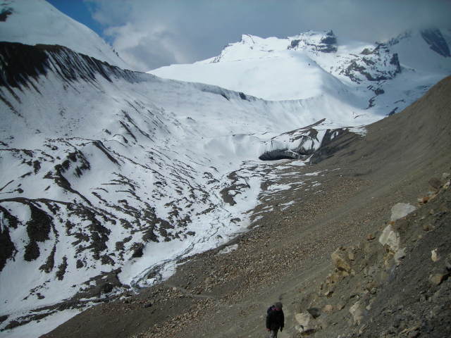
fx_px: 495
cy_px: 169
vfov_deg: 37.7
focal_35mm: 38
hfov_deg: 49.0
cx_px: 226
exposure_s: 1/526
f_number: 6.4
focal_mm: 6.3
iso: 50
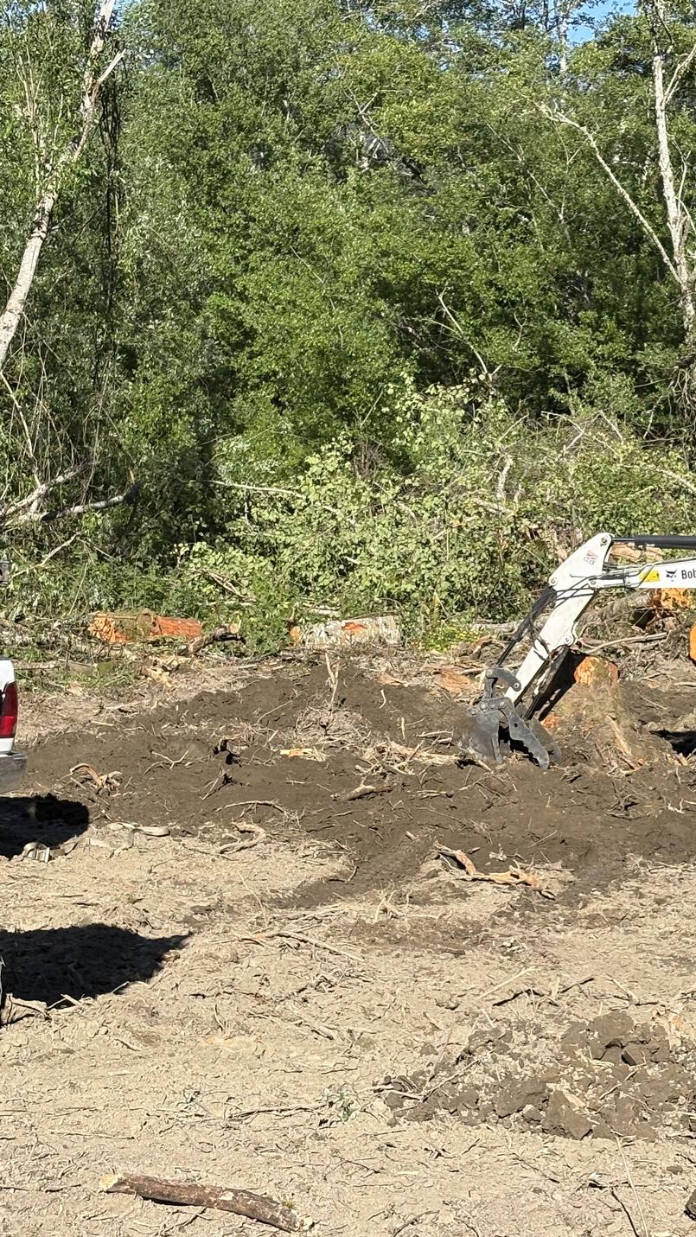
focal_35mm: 76
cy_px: 619
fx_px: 2493
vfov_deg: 27.9
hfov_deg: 15.9
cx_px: 408
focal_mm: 5.96
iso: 40
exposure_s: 1/2212
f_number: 1.6
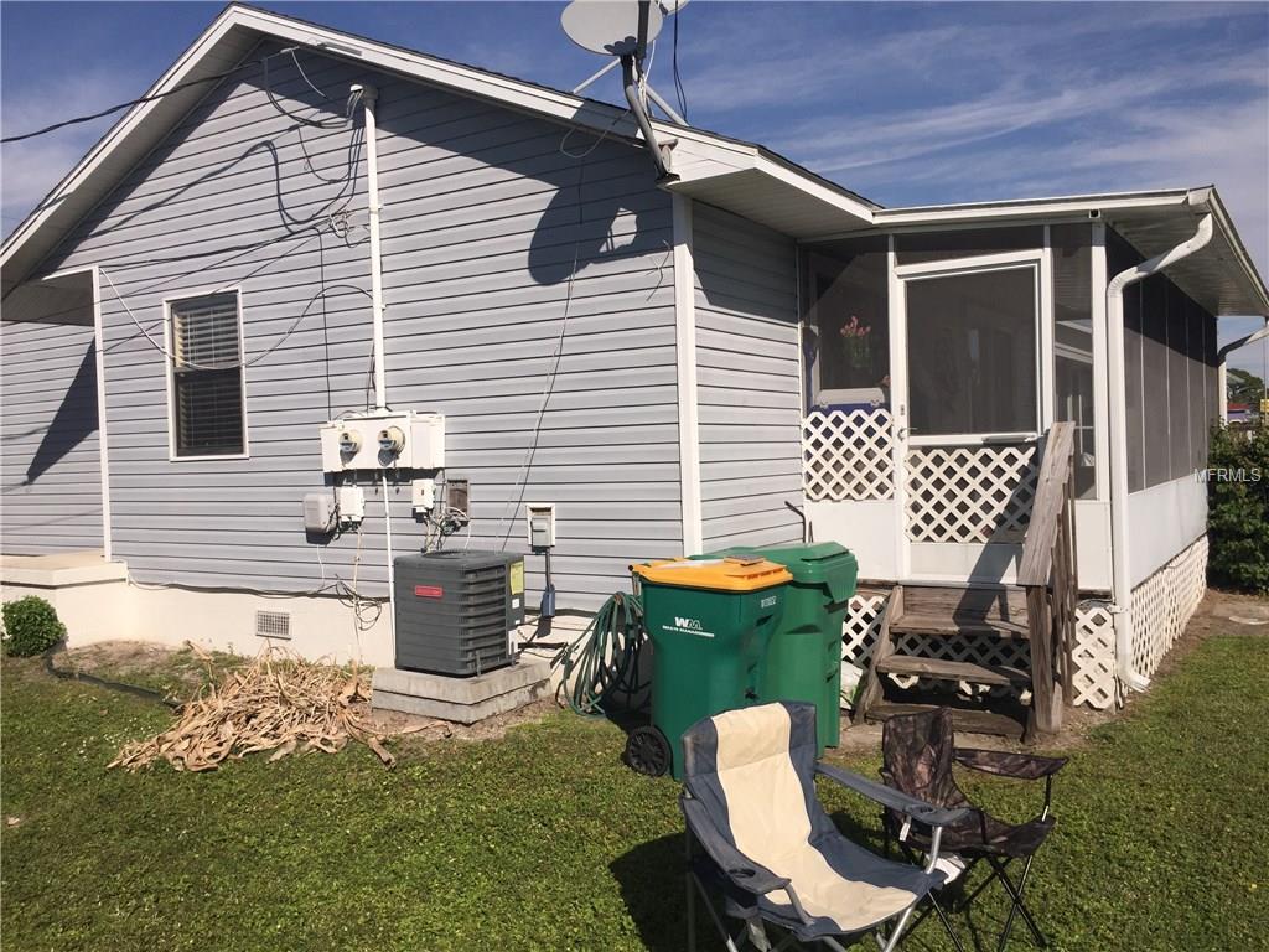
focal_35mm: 29
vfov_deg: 48.2
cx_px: 634
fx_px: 1063
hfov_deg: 61.7
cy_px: 476
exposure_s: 1/4950
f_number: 2.2
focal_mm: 4.15
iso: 32
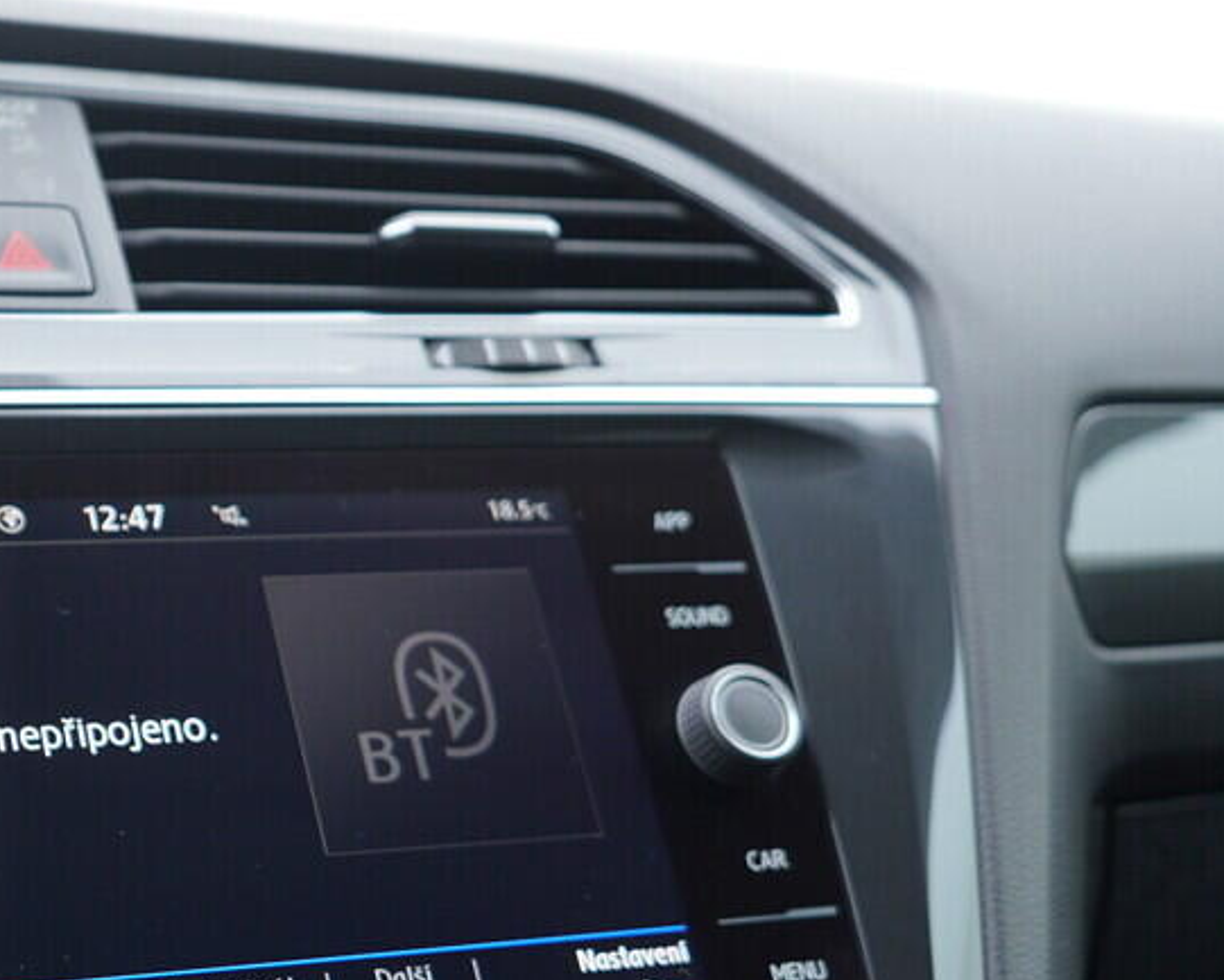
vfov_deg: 23.7
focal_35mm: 64
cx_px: 129
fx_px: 2319
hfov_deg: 28.5
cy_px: 678
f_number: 2.8
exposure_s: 1/40
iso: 200
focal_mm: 24
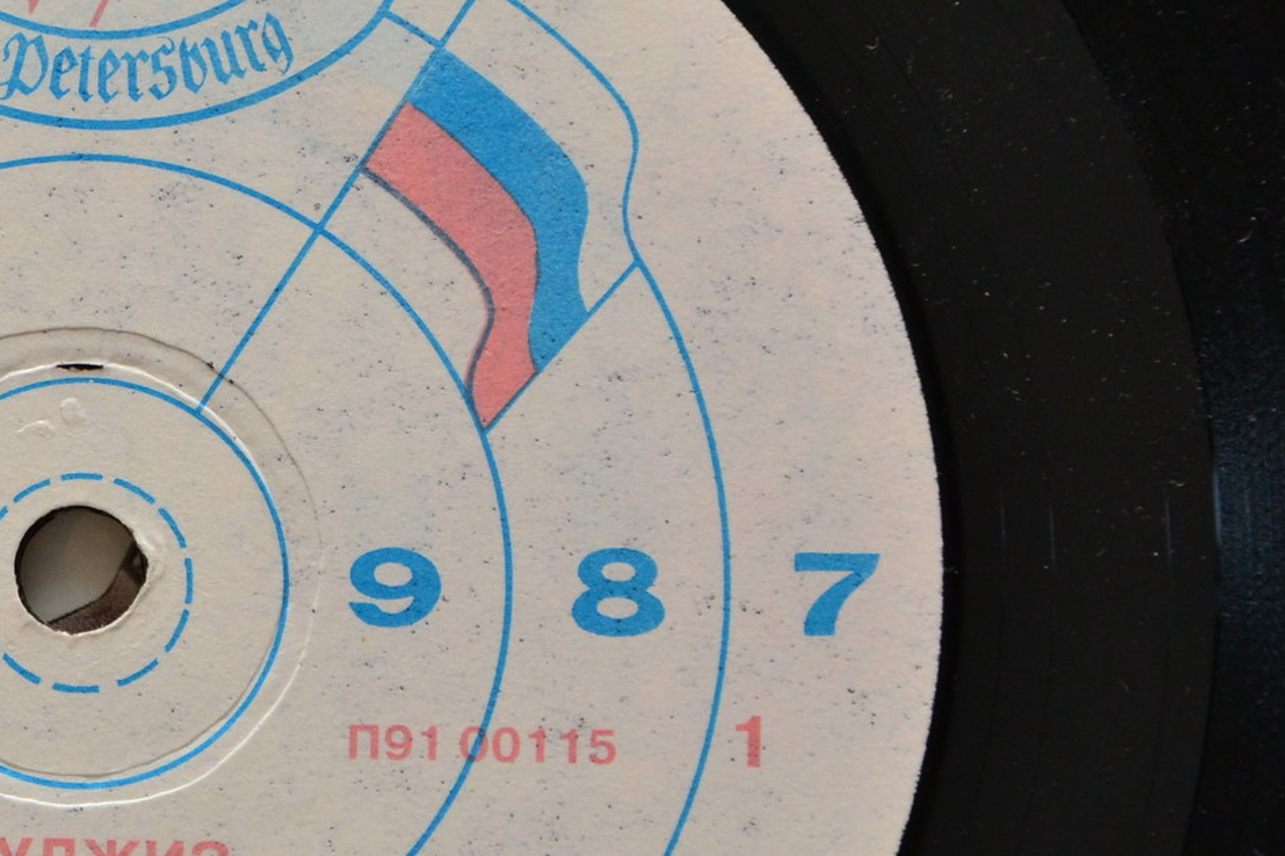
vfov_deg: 6.6
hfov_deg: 9.8
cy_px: 550
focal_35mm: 209
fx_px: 7458
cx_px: 98
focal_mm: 66
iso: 800
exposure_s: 1/160
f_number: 7.1
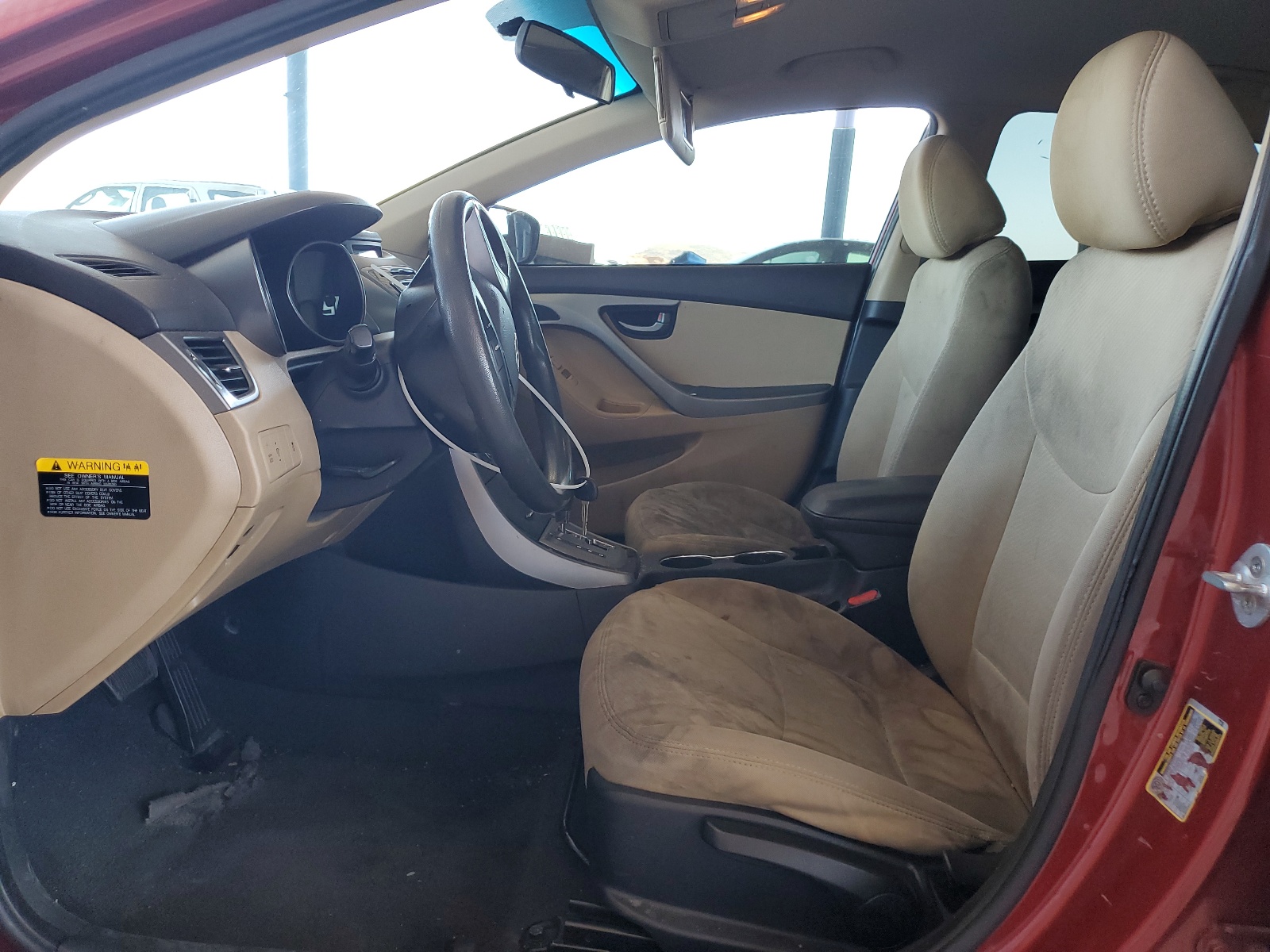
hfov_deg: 67.3
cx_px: 635
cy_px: 476
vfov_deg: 53.1
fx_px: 954
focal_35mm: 26
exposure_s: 1/120
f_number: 1.5
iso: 74
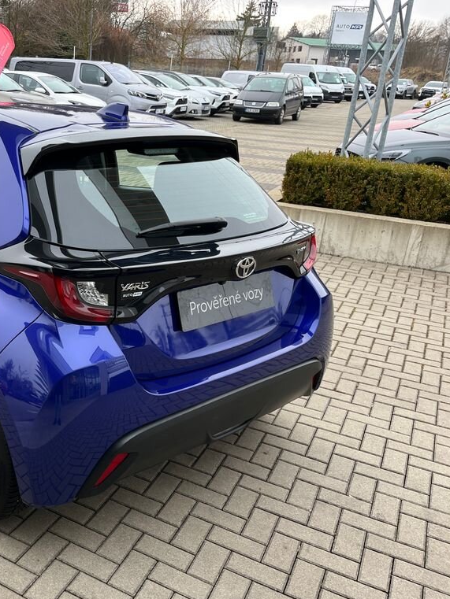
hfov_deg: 38.6
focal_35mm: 35
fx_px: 606
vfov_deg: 52.6
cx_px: 67
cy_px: 301
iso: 64
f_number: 1.6
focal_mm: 5.1
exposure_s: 1/121
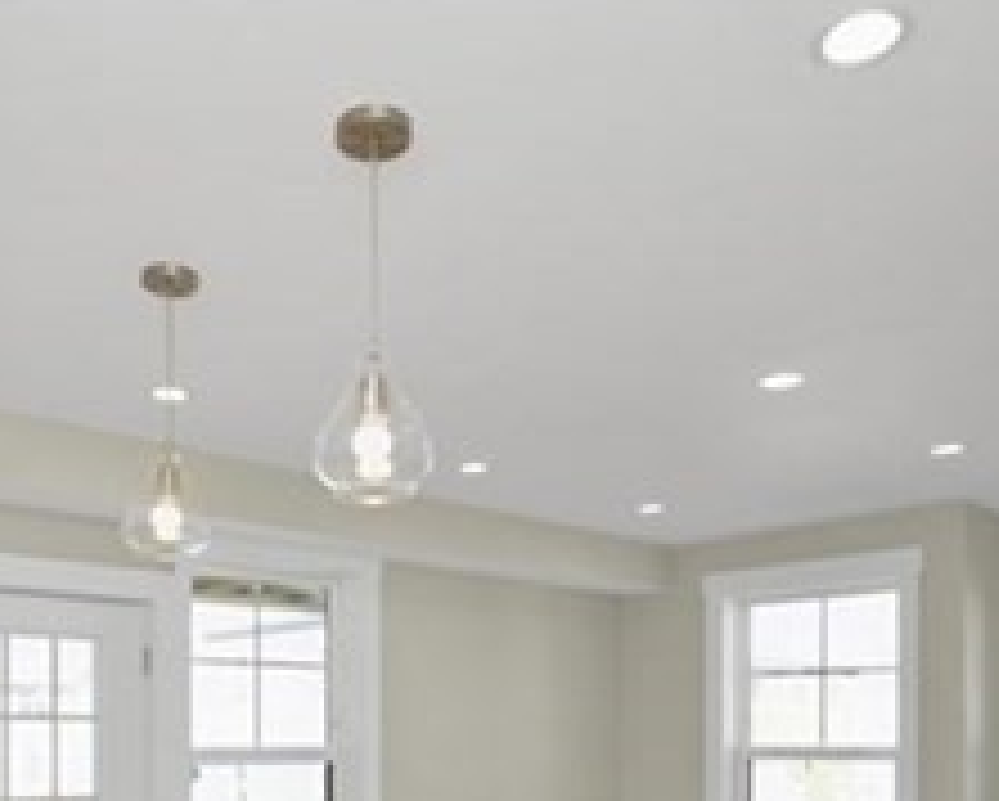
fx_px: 977
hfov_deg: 53.2
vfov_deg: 40.5
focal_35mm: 33
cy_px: 749
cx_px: 338
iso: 100
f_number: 7.1
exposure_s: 1/30
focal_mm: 15
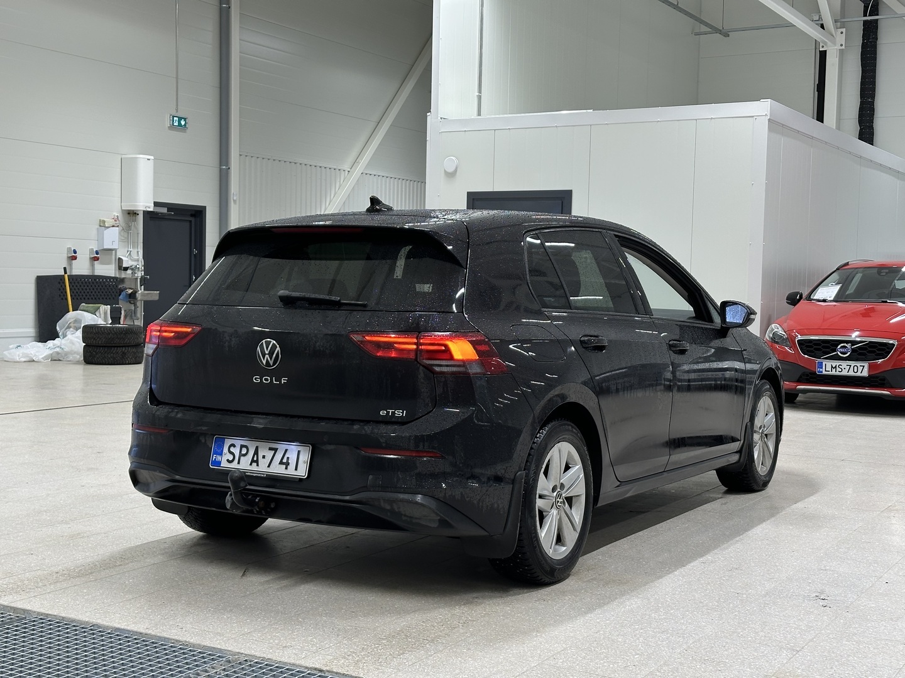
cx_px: 452
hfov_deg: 39.7
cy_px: 339
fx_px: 1255
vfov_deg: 30.3
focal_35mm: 48
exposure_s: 1/70
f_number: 1.78
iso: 80
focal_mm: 6.86
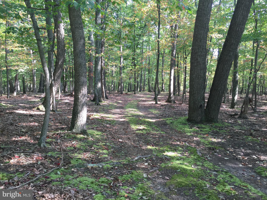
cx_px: 134
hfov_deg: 61.7
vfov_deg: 48.2
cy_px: 100
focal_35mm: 29
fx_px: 224
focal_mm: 4.15
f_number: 2.2
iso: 40
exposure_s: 1/120
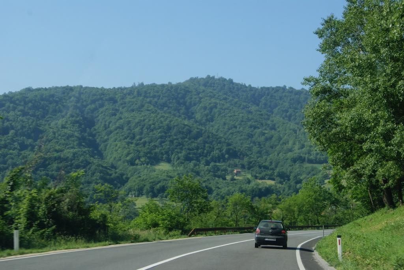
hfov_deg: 29.8
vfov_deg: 20.2
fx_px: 758
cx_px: 202
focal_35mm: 68
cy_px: 135
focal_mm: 45
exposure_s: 1/100
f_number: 11
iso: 100
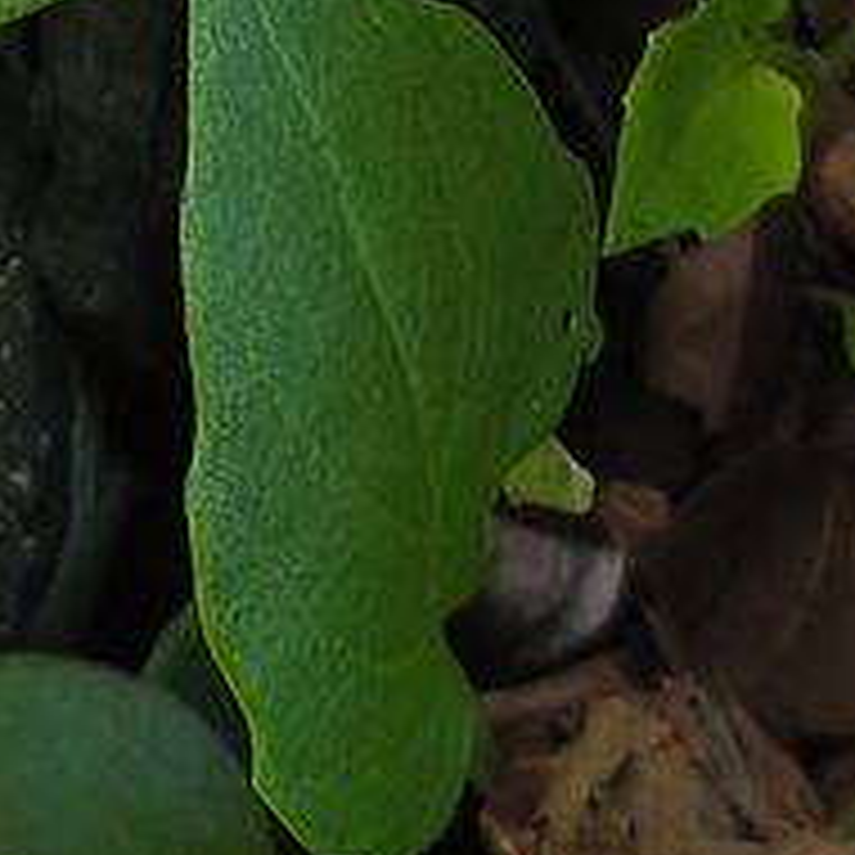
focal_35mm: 171
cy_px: -558
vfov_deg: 9.8
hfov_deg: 10.2
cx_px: 63
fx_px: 4778
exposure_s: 1/408
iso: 80
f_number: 1.7
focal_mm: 5.35
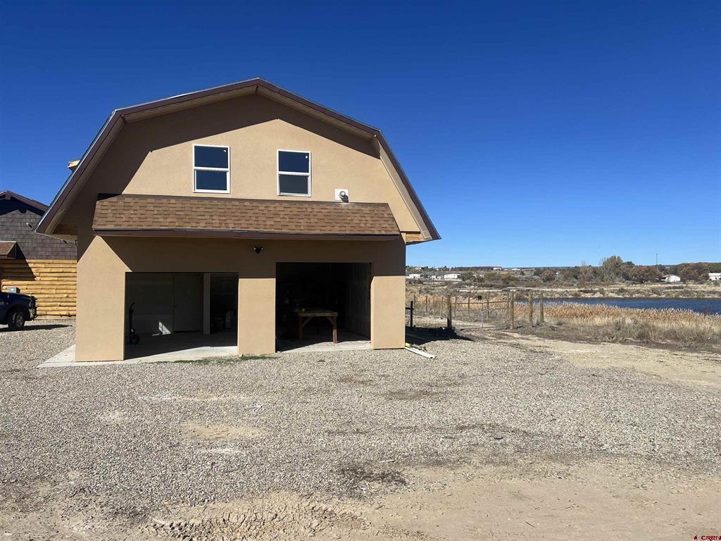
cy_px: 270
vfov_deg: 53.1
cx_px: 360
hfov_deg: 67.3
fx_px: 542
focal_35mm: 26
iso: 50
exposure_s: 1/6579
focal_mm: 5.7
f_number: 1.5
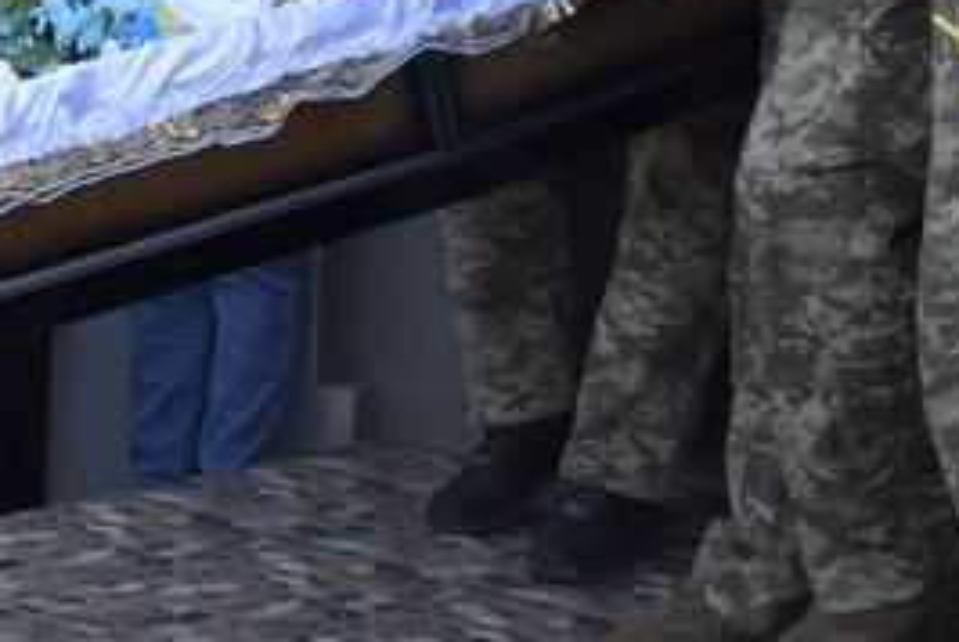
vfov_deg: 9.0
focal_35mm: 152
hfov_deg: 13.4
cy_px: -72
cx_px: 227
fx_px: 4053
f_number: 8
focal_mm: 36
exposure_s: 1/250
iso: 400
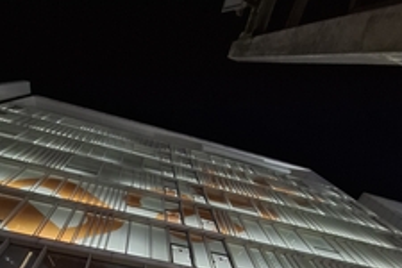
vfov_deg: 40.8
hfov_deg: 72.7
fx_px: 268
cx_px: 154
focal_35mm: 24
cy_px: 306
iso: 200
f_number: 2.2
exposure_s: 1/25
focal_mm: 1.74
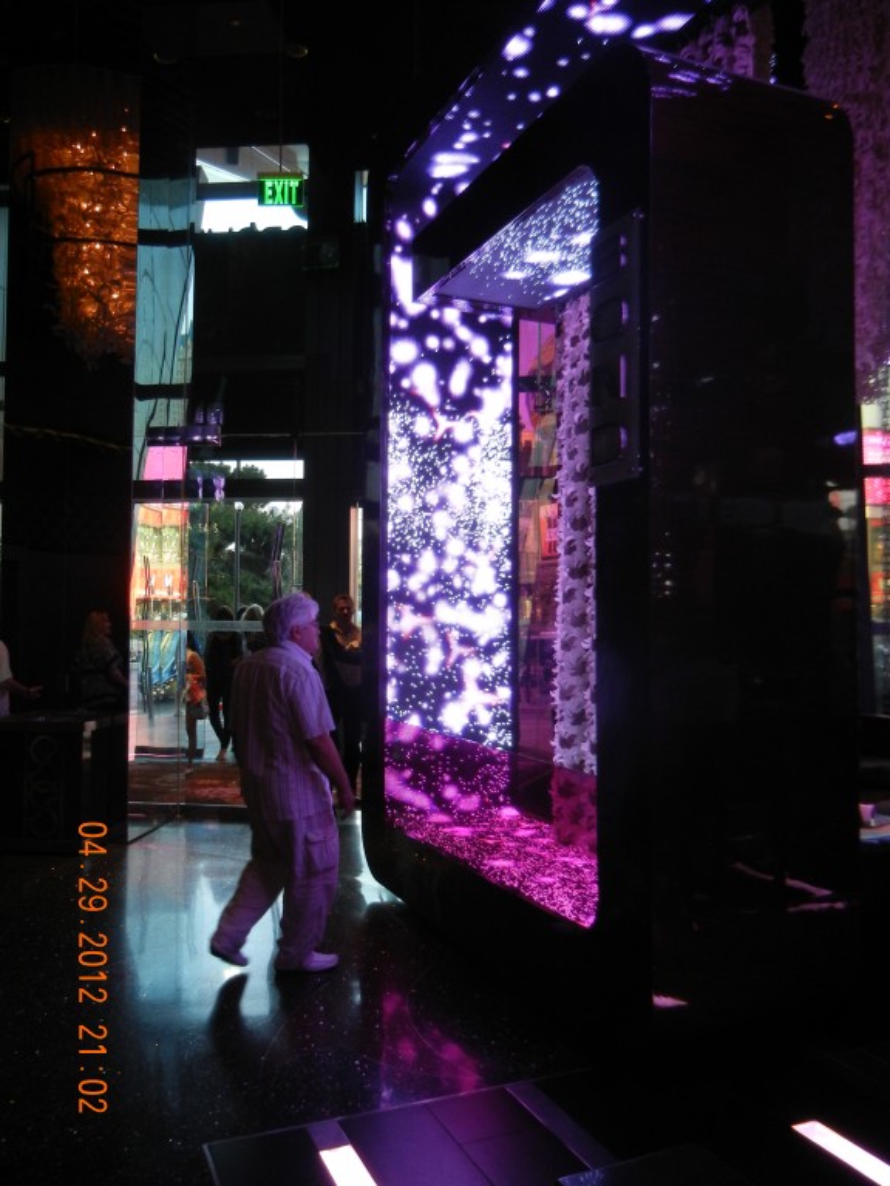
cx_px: 445
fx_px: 1028
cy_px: 593
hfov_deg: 46.8
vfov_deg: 60.0
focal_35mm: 30
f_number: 3.5
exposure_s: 1/48
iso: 400
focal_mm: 5.4
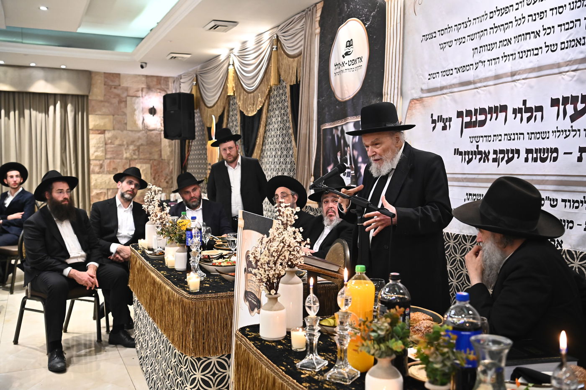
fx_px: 618
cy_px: 195
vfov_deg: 35.0
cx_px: 293
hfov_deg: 50.7
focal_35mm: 38
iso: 3200
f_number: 4
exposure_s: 1/125
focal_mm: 38
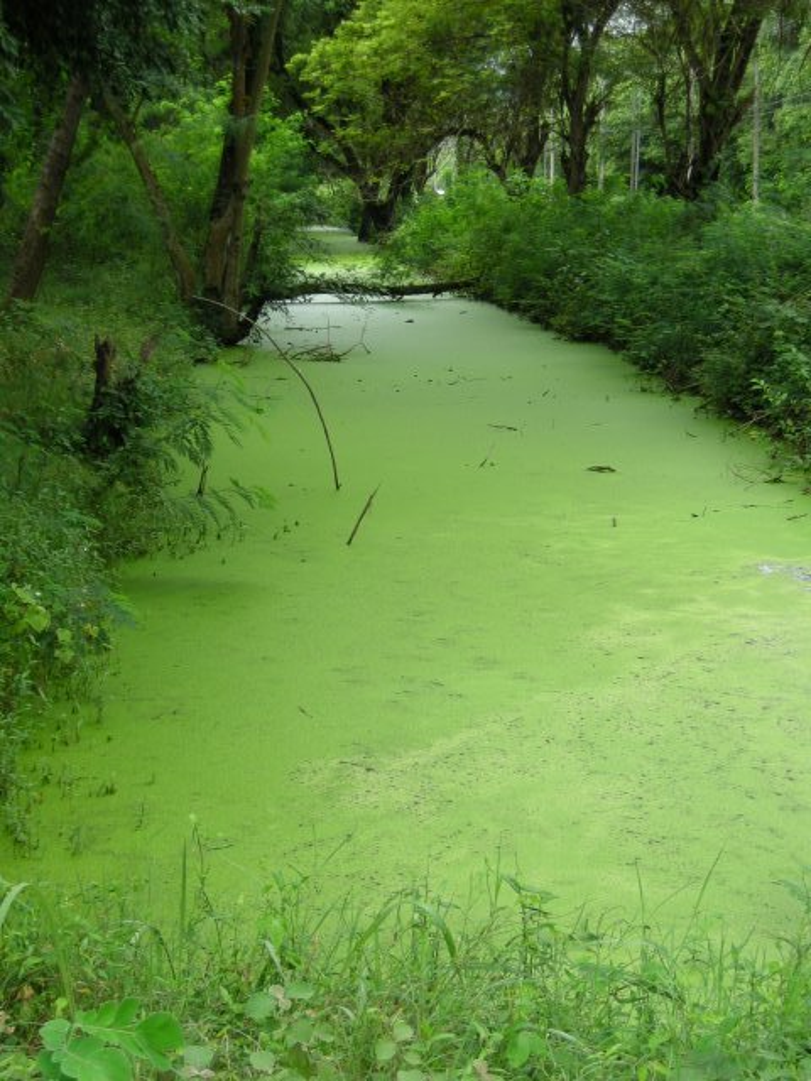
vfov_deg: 31.2
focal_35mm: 62
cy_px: 540
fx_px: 1937
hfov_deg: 23.7
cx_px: 406
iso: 64
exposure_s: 1/65.6
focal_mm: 12.9
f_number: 3.5
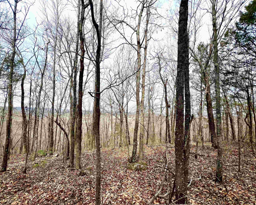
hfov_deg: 100.7
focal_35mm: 14
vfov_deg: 88.0
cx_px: 126
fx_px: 106
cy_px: 104
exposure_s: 1/1263
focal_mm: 1.57
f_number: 1.8
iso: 32
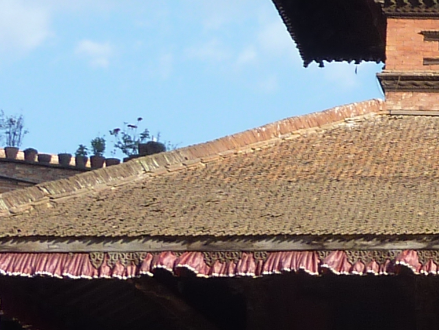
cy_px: 112
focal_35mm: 154
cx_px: 737
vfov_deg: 9.6
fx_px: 1954
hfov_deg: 12.0
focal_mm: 5.3
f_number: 4
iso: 80
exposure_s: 1/320
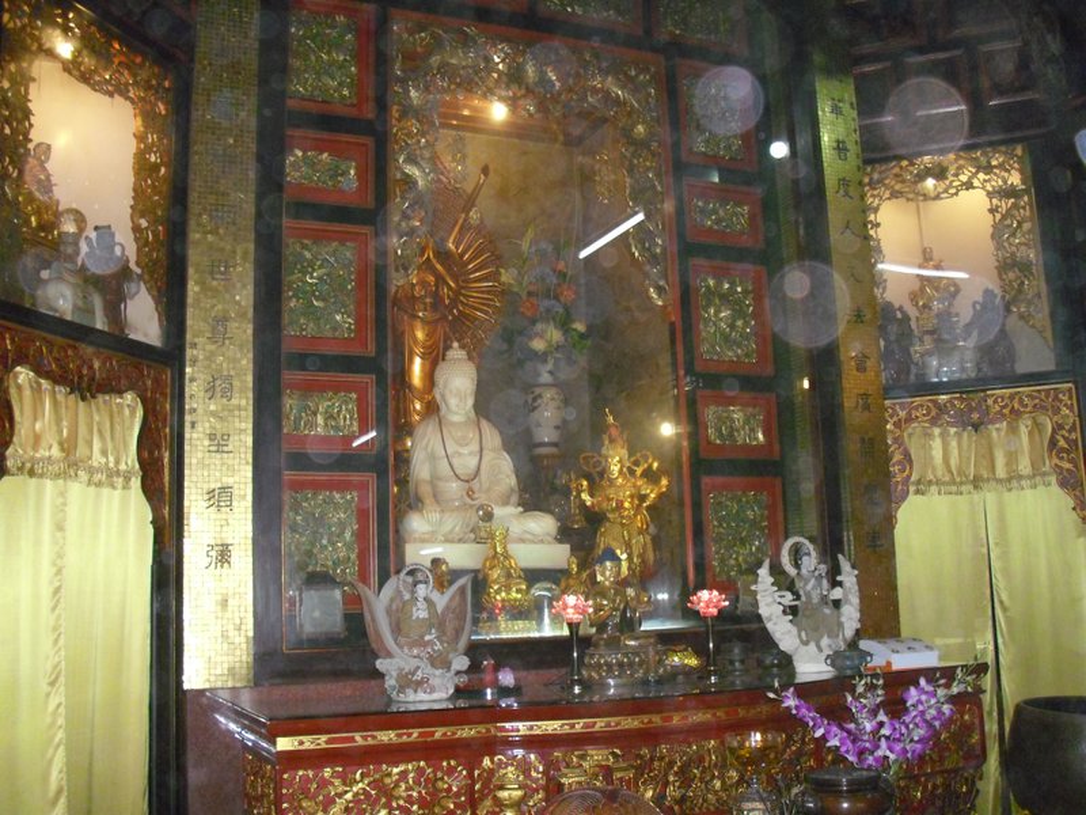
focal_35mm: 38
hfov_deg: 49.0
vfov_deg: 37.7
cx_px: 543
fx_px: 1192
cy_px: 408
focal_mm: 6.2
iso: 400
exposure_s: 1/60
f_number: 2.8
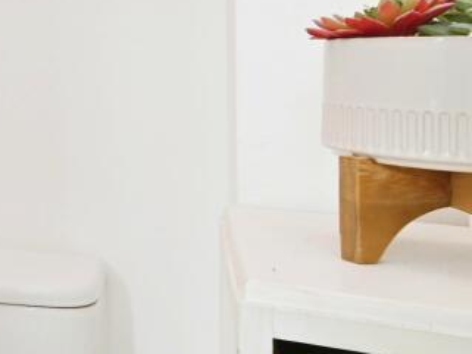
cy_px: 70
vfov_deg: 30.7
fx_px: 627
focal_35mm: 46
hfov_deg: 27.9
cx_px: -234
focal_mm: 10
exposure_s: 1/20
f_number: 8
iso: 400
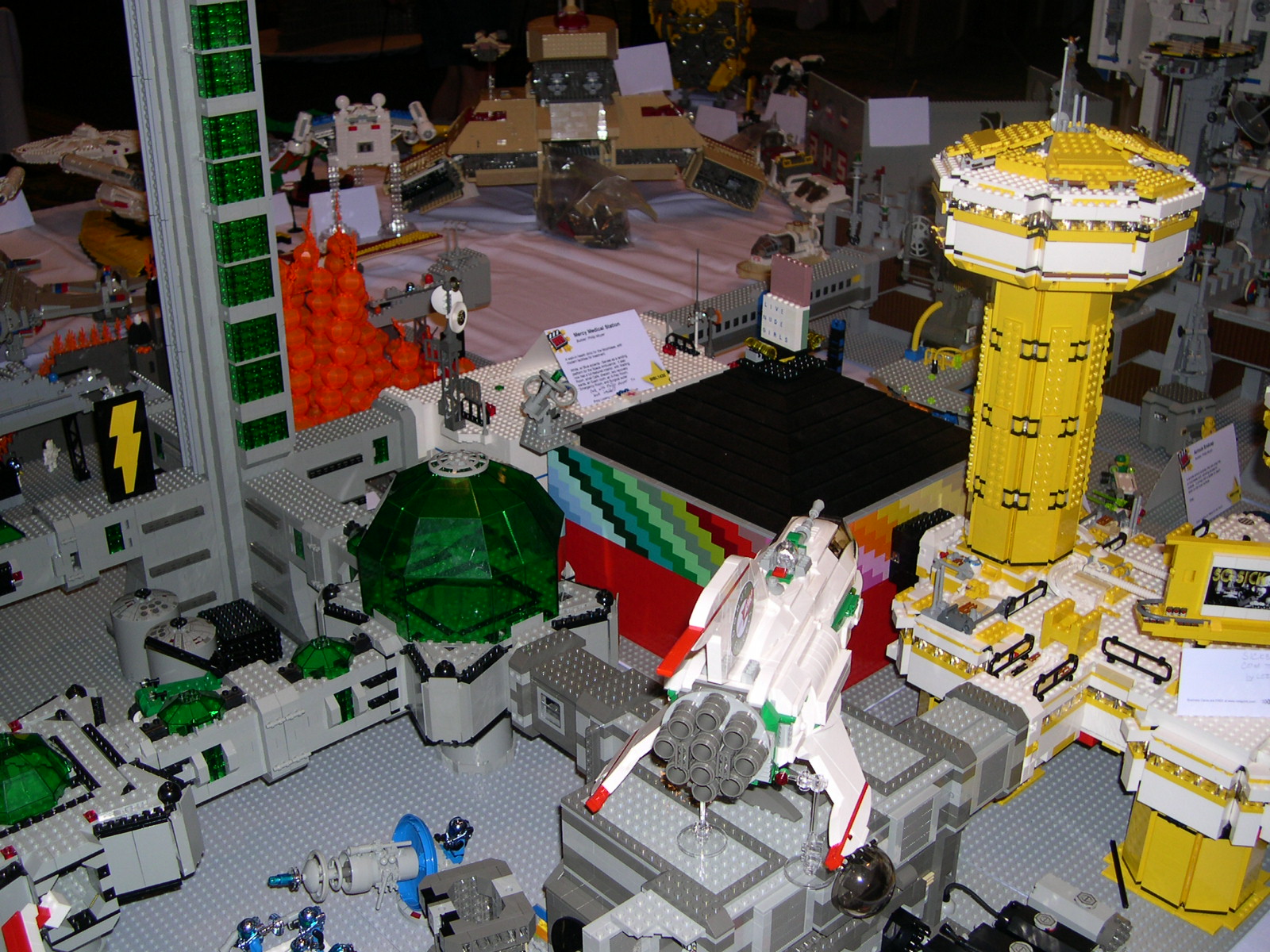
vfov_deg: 37.7
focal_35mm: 38
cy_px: 476
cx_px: 635
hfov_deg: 49.0
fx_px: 1394
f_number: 2.8
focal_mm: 8
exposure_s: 1/60
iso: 100
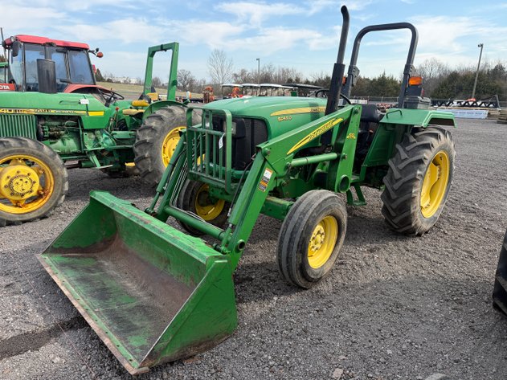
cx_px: 254
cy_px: 190
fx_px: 351
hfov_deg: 71.6
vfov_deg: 56.8
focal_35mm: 24
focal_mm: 6.76
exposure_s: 1/2000
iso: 100
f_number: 1.78
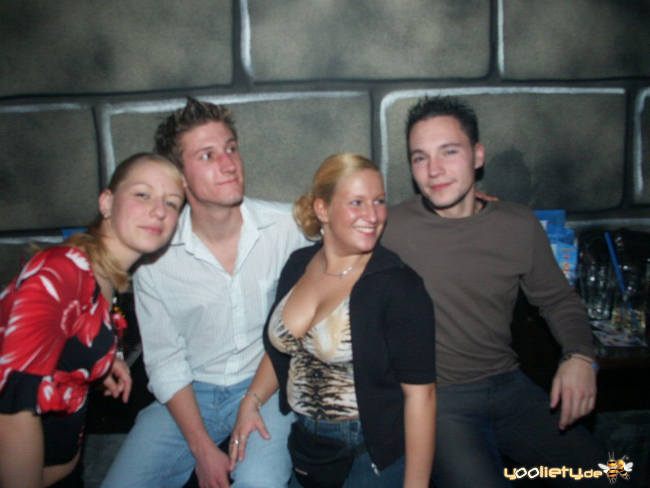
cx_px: 325
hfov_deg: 63.4
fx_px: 526
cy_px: 244
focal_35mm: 28
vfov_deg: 49.7
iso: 200
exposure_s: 1/45
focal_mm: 7.21
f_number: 2.8
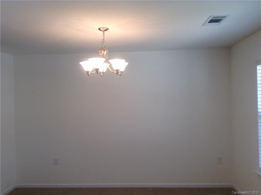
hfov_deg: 55.4
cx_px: 130
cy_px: 98
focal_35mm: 33
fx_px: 248
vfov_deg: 42.8
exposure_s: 1/40
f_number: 2.4
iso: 32
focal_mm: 3.3
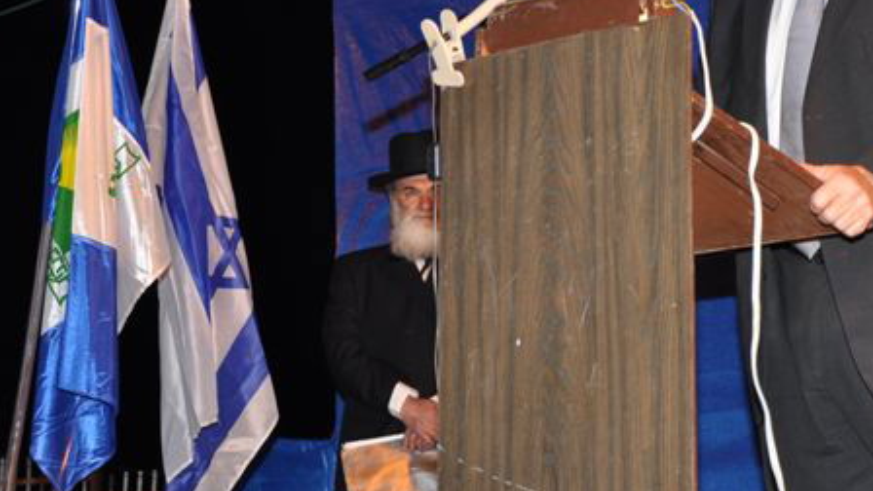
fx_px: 2593
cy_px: 87
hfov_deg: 19.1
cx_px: 546
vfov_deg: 10.8
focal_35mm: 112
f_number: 5.6
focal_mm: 50
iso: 400
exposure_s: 1/60
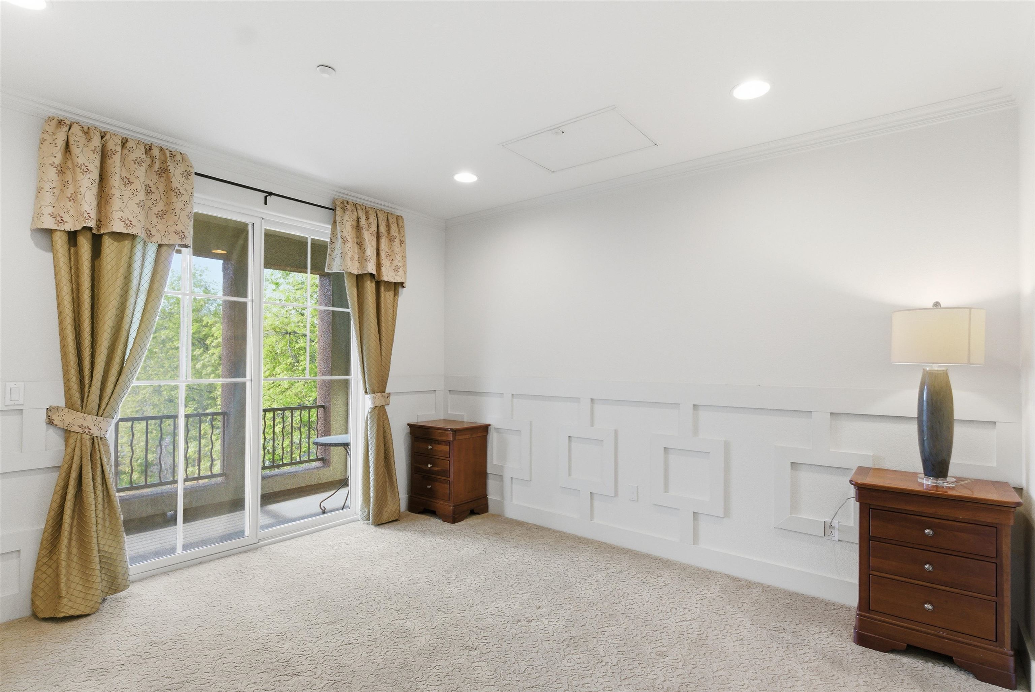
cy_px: 346
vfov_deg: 70.5
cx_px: 518
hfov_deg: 93.2
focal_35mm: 17
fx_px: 489
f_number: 4
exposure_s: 1/800
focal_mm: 17
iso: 2000
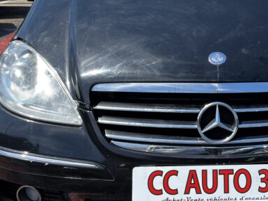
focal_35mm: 54
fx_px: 418
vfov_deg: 26.9
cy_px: 67
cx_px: 218
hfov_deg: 34.4
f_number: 1.6
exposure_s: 1/1212
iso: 50
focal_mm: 5.1
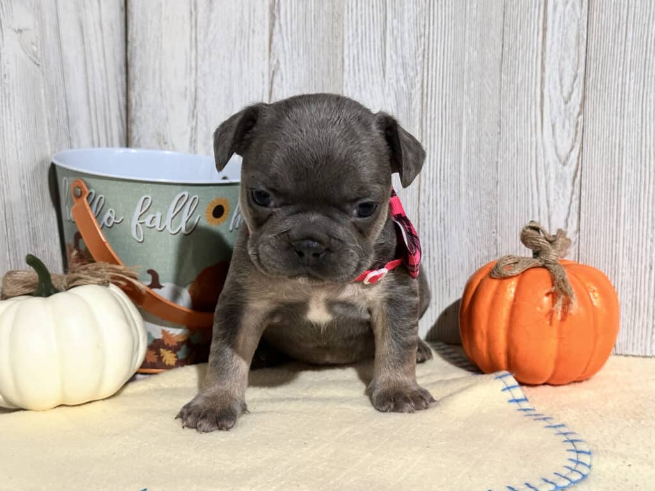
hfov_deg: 39.7
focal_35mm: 48
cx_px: 328
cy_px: 246
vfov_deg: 30.3
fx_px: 908
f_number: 1.78
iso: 500
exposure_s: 1/40
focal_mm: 6.86
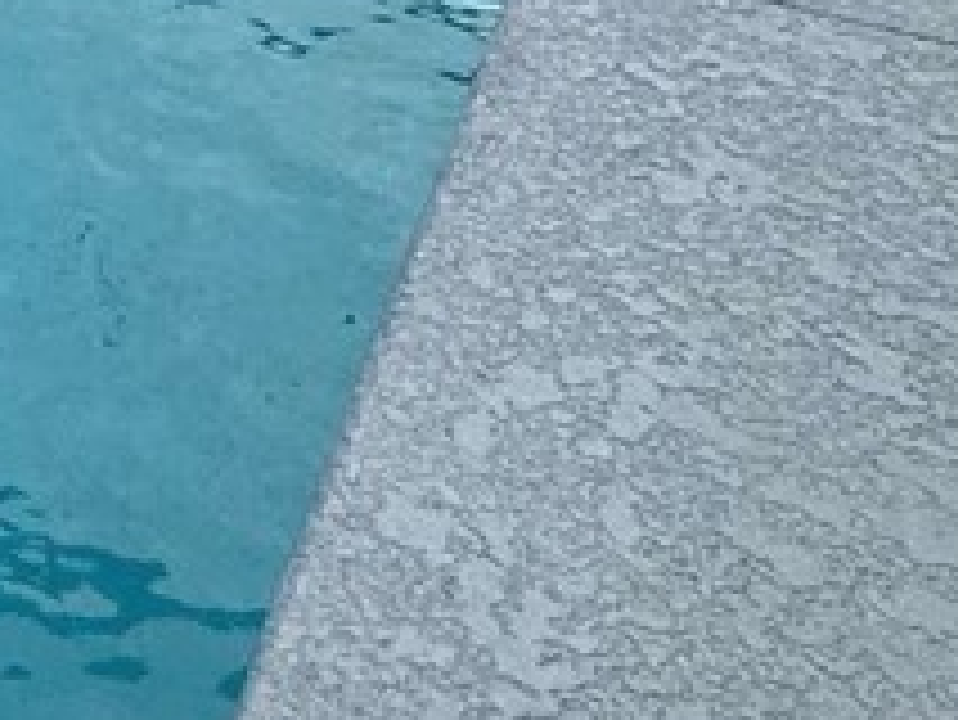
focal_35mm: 105
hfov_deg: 14.1
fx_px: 2908
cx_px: -1205
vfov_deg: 12.2
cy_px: -806
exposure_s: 1/397
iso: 40
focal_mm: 2.22
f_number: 2.2
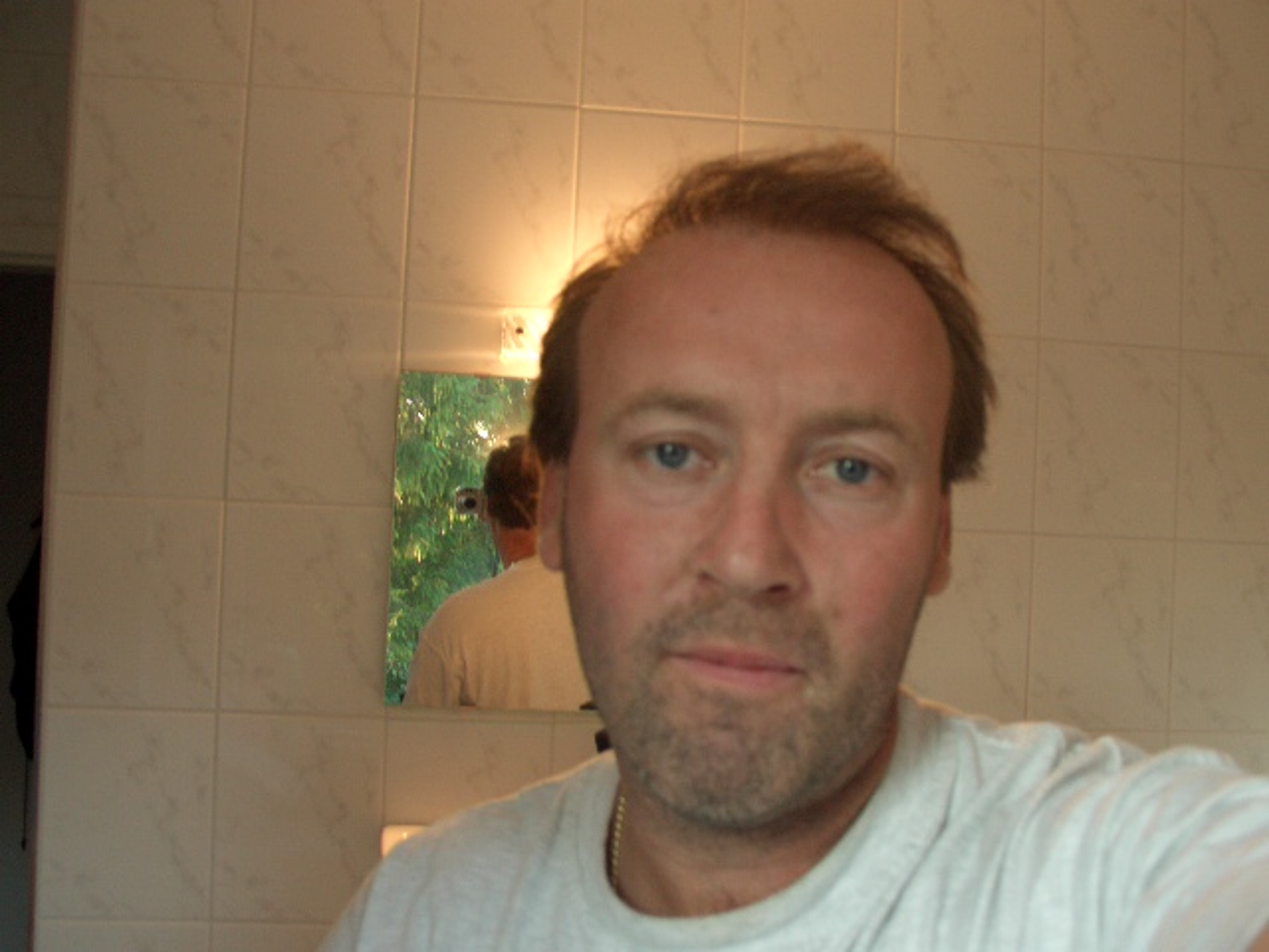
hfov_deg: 51.4
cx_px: 634
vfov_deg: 39.7
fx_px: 1320
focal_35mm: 36
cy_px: 476
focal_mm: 7.81
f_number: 2.9
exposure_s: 1/25
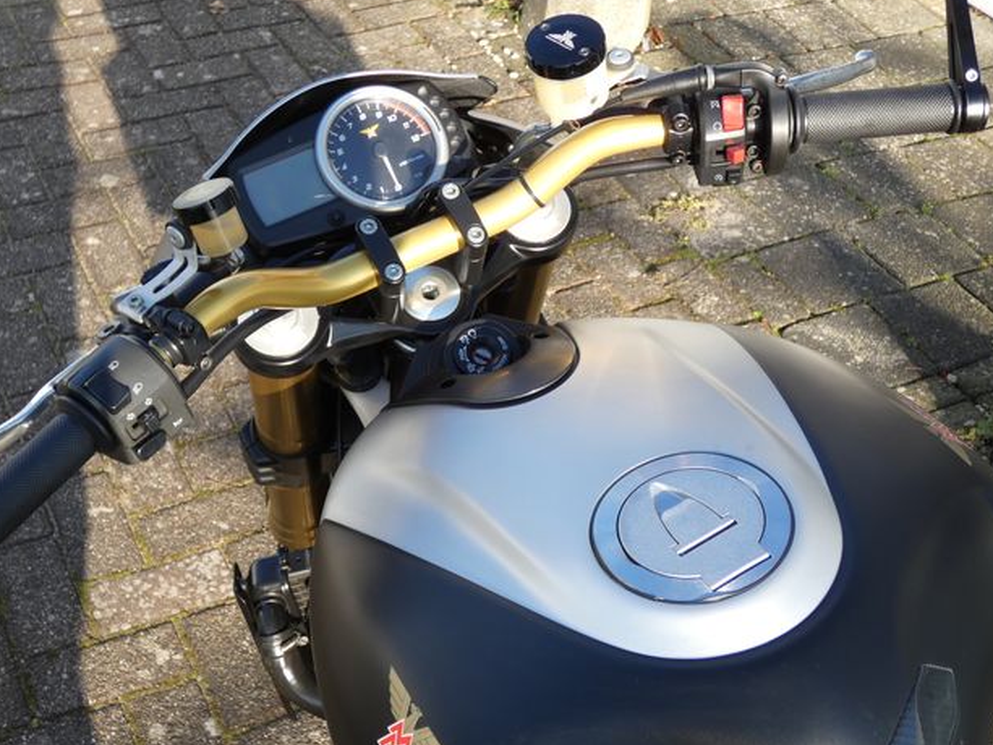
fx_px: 1377
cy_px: 363
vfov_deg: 30.3
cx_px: 483
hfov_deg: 39.6
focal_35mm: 48
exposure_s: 1/160
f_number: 3.8
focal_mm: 8.2
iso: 80
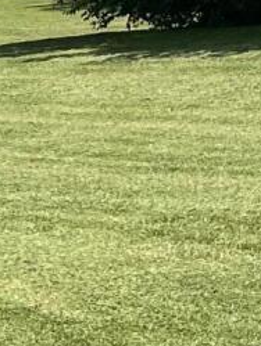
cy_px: 133
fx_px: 2087
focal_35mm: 208
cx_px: -521
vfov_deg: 9.5
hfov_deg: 6.5
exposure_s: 1/2632
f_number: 1.6
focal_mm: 5.1
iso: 50
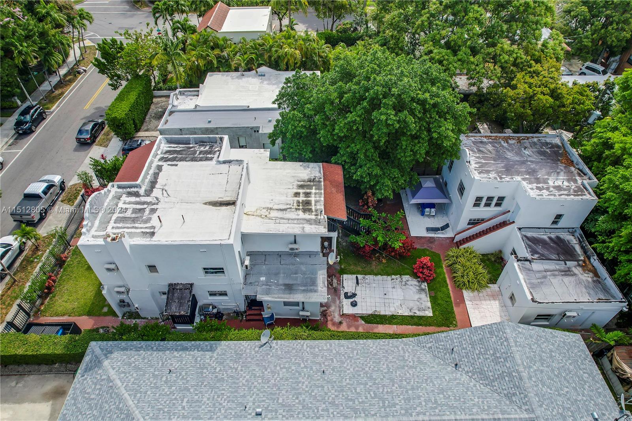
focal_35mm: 22
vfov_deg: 57.2
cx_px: 316
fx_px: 386
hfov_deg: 78.6
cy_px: 210
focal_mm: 8.38
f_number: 2.8
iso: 100
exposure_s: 1/1500
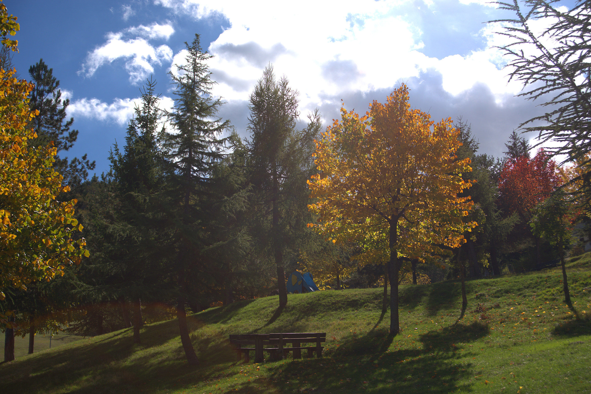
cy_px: 197
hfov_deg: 39.6
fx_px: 821
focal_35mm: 50
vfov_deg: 27.0
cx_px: 296
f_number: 8
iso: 100
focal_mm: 50
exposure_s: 1/400
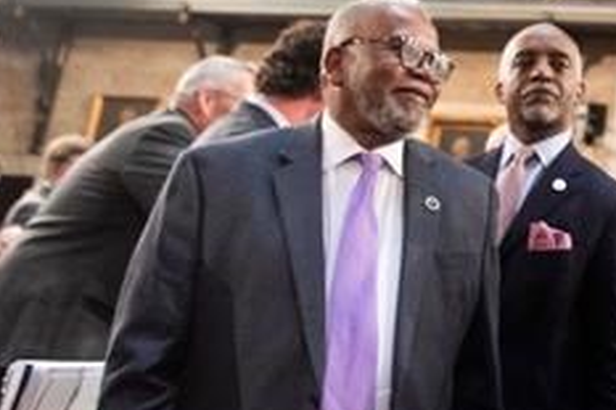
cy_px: -77
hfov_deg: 26.8
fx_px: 1146
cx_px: 730
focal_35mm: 67
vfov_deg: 19.2
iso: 5000
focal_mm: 24
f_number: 3.5
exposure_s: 1/250
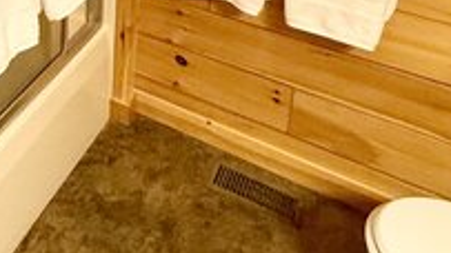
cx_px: 9
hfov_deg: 38.5
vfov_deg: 19.9
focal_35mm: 48
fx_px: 574
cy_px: -169
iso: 500
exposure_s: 1/60
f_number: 2.2
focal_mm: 2.22
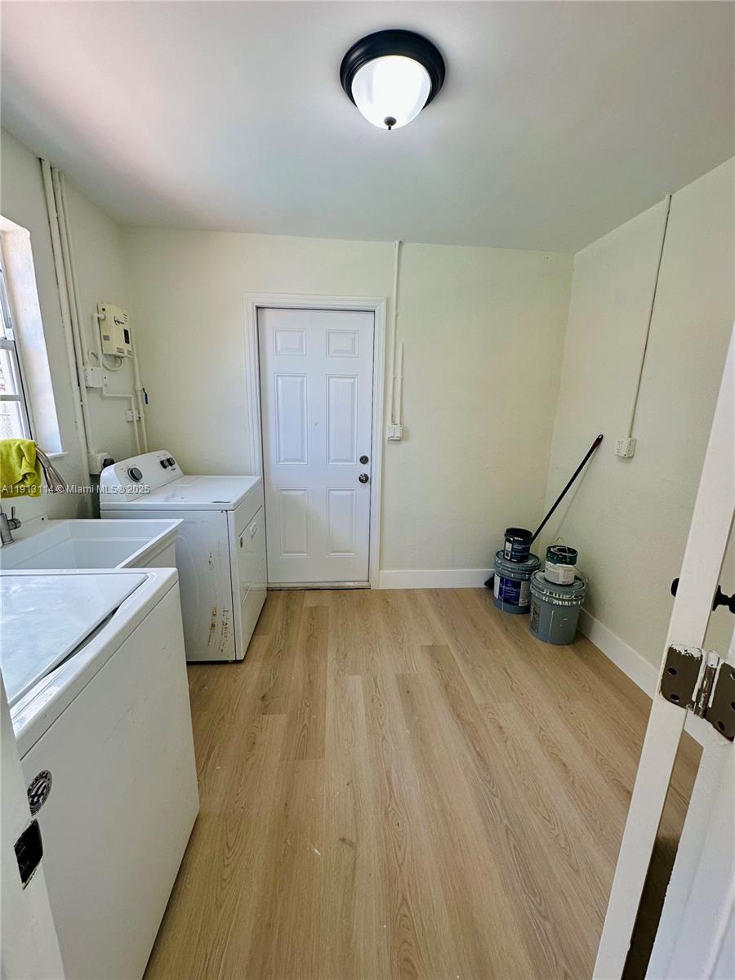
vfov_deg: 102.1
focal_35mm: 14
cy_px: 490
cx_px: 368
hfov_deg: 85.7
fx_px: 396
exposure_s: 1/120
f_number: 2.2
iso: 100
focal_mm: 2.22
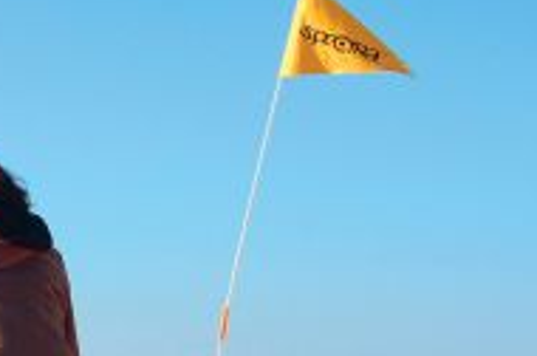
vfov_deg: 7.1
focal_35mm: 192
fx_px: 2859
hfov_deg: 10.7
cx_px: 92
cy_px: 418
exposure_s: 1/320
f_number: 9
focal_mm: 38
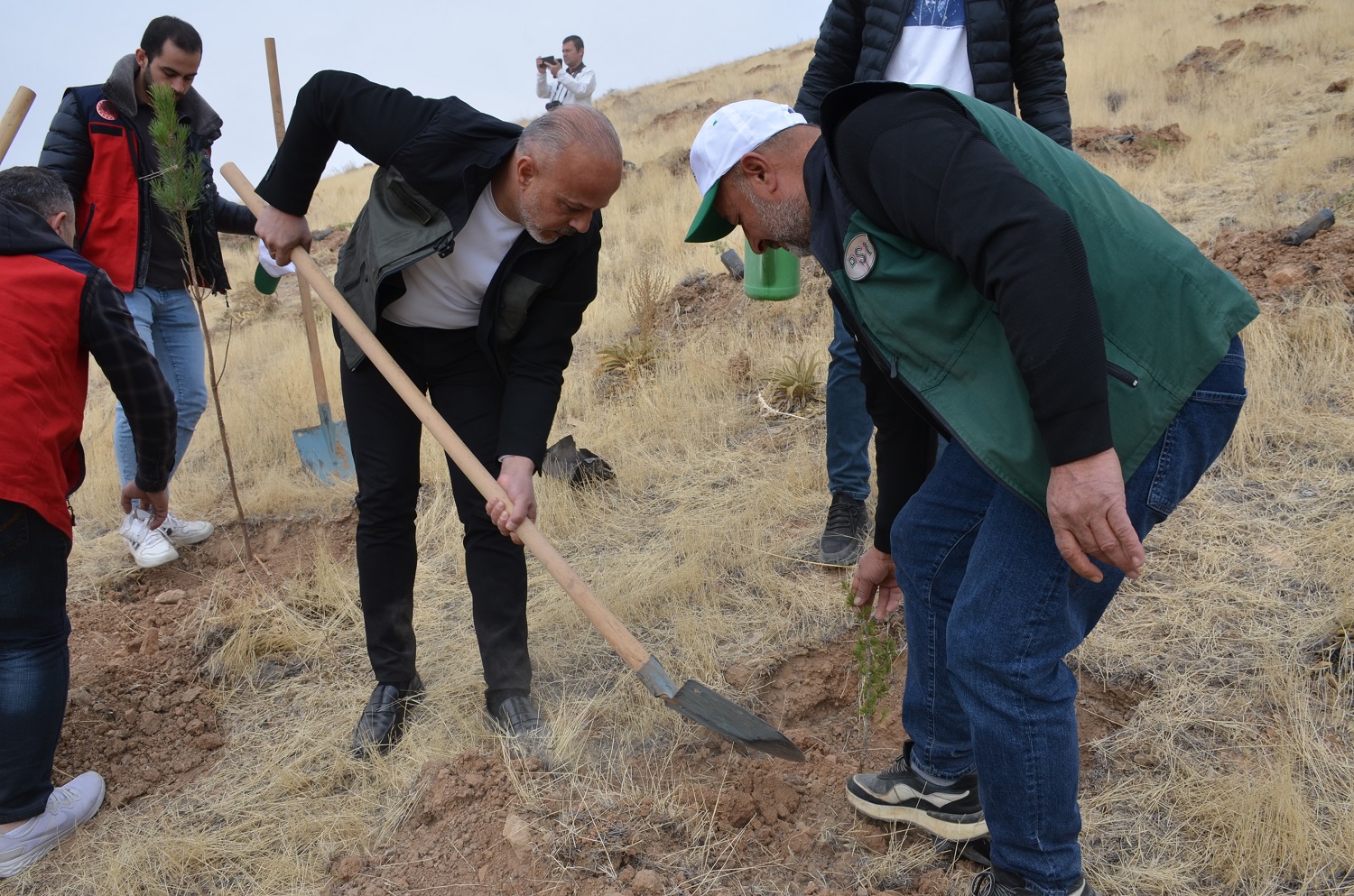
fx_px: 1126
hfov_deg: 62.0
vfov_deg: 43.4
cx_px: 677
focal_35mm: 30
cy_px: 448
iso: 160
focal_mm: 20
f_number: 8
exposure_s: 1/250
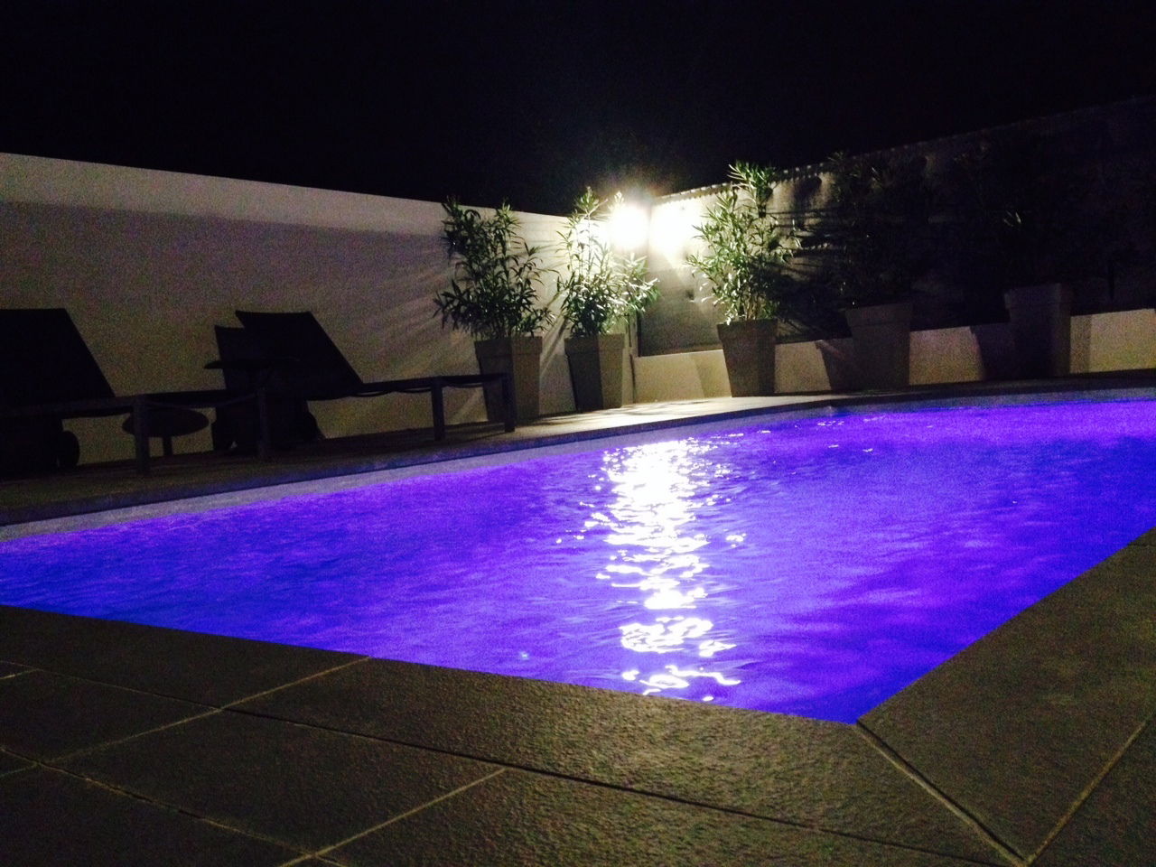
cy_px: 434
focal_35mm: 35
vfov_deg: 40.7
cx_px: 578
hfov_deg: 52.6
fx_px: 1169
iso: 800
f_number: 2.4
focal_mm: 4.28
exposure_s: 1/15
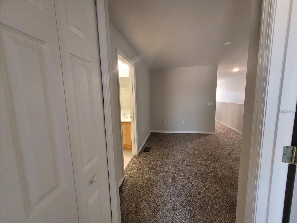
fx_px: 112
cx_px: 148
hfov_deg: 106.2
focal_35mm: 13
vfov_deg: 89.9
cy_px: 112
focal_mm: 1.74
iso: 320
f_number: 2.2
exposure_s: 1/30
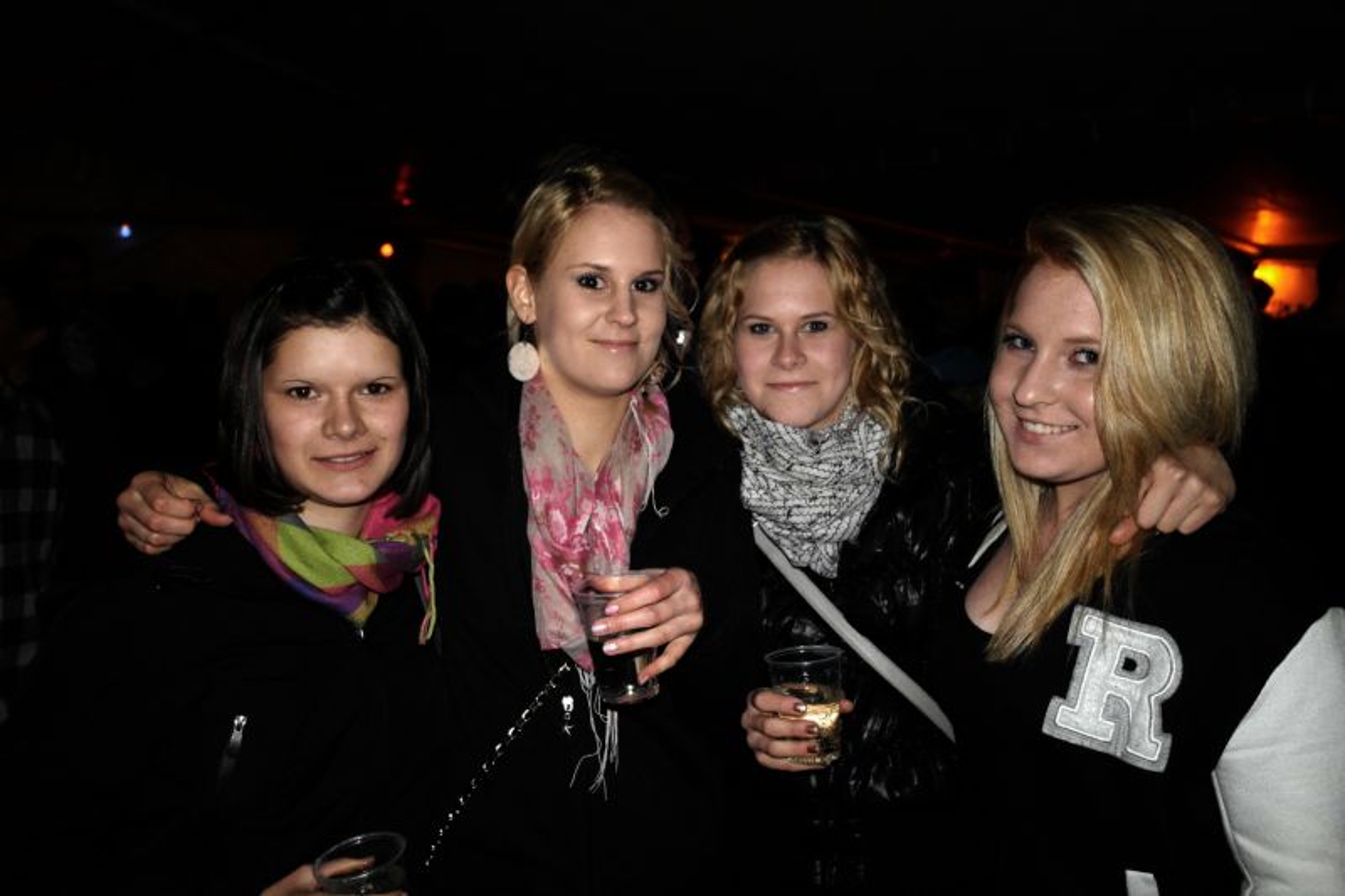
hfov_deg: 57.2
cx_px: 672
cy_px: 448
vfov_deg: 40.0
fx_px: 1233
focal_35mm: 33
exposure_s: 1/40
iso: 1600
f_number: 3.5
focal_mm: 22
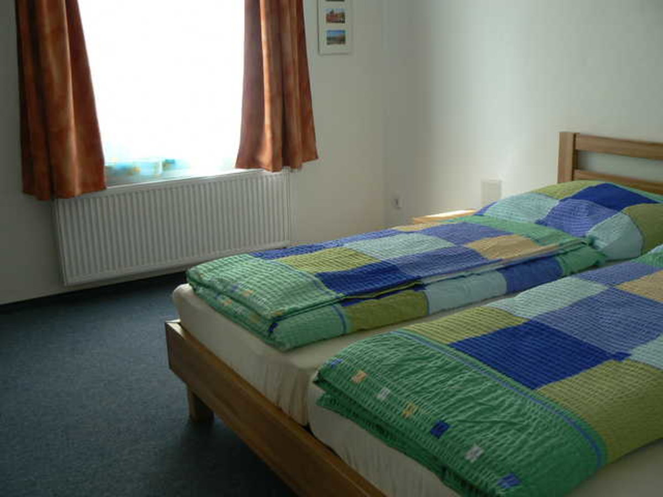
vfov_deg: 39.7
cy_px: 248
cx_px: 332
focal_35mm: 36
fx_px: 690
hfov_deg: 51.4
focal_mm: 6
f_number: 2.8
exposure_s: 1/40
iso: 80
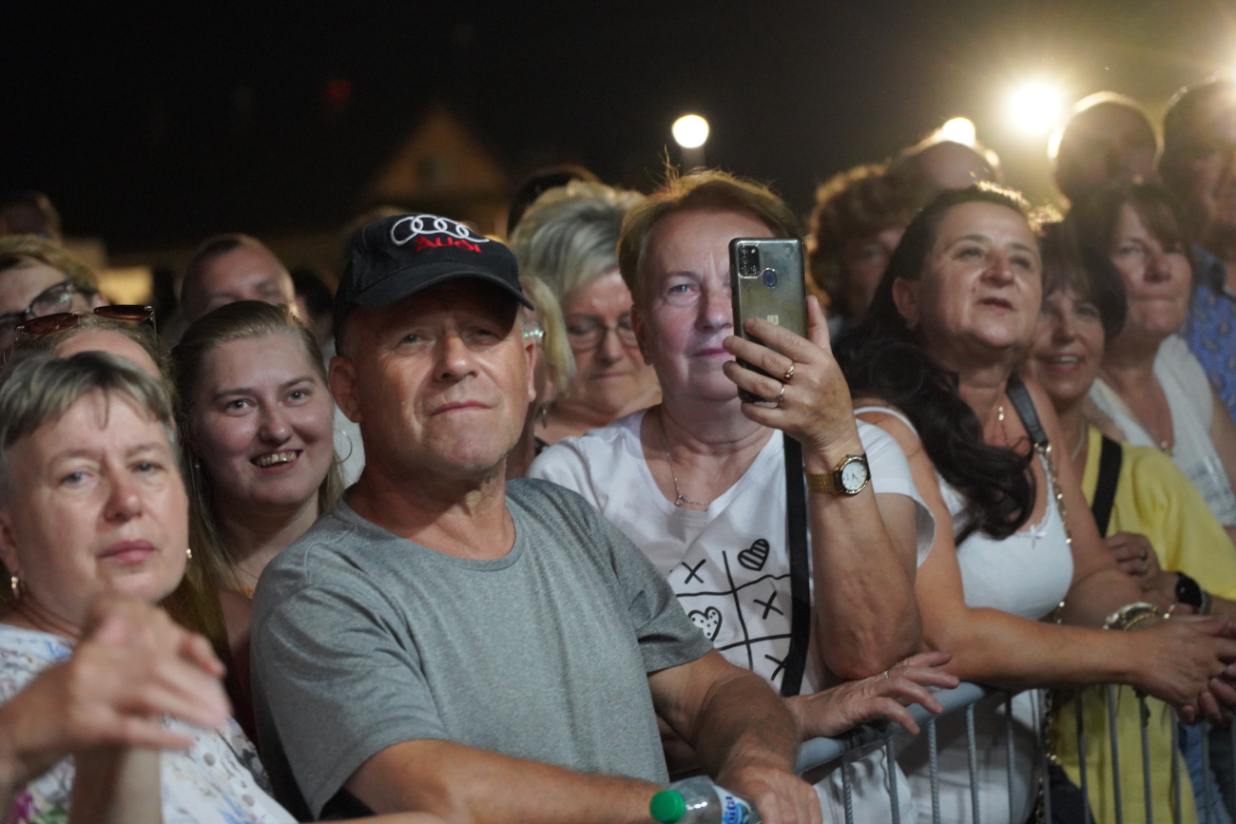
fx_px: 3605
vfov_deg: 13.0
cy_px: 412
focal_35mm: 105
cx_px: 618
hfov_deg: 19.5
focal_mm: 105
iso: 12800
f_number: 4
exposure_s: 1/60
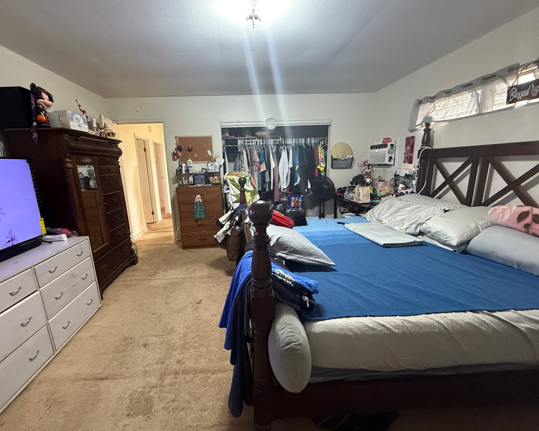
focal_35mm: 15
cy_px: 218
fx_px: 239
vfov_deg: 84.0
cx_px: 249
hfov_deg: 96.6
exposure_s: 1/60
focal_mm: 2.22
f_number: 2.2
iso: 640
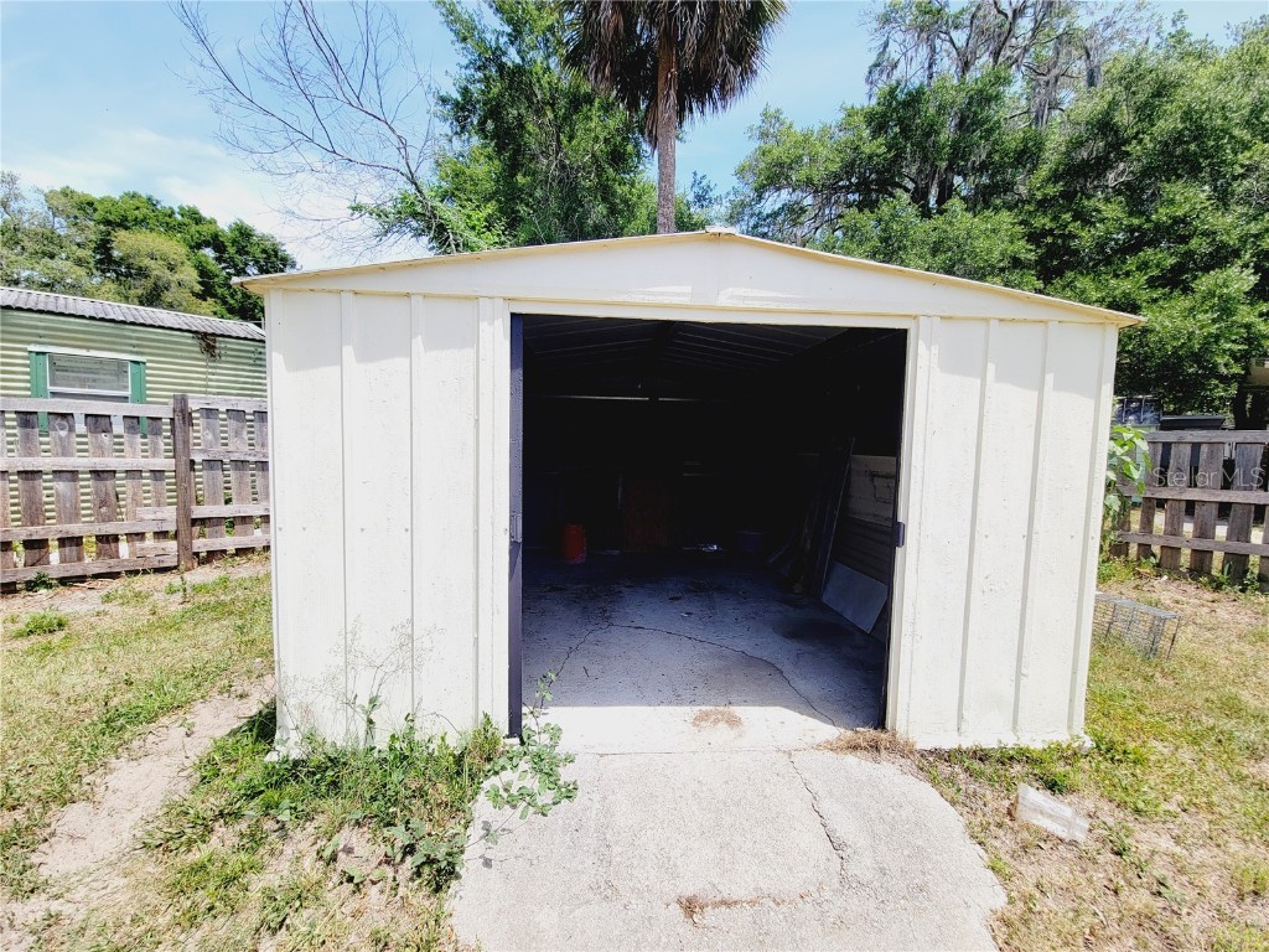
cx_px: 634
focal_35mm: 13
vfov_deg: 89.9
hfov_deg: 106.2
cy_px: 476
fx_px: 477
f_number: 2.2
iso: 50
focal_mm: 2.2
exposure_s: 1/984
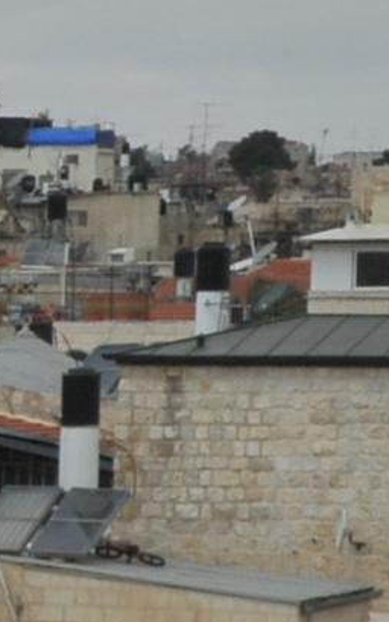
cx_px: -1200
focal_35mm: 293
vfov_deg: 7.1
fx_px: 4965
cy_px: 673
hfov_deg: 4.2
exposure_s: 1/250
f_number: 22
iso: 500
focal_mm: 46
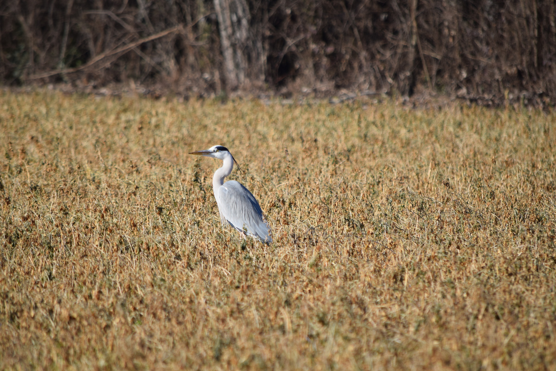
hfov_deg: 4.6
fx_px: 6949
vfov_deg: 3.1
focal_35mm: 450
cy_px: 186
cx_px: 278
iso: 200
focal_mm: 300
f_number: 6.3
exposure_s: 1/640
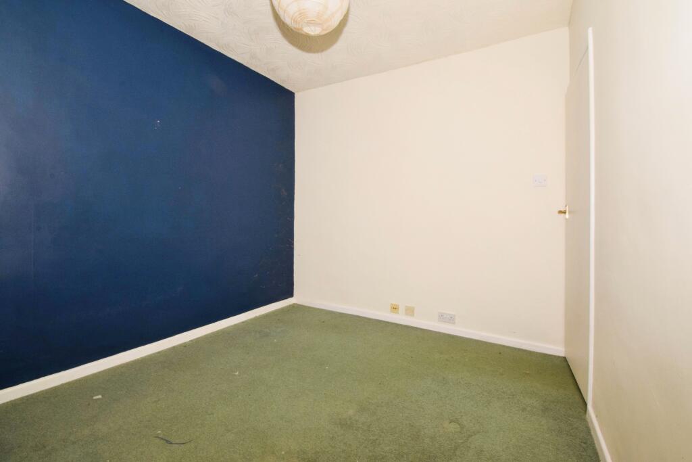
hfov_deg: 100.4
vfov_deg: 77.3
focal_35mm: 15
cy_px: 231
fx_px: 288
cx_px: 346
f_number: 16
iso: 1000
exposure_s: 1/60
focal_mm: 10
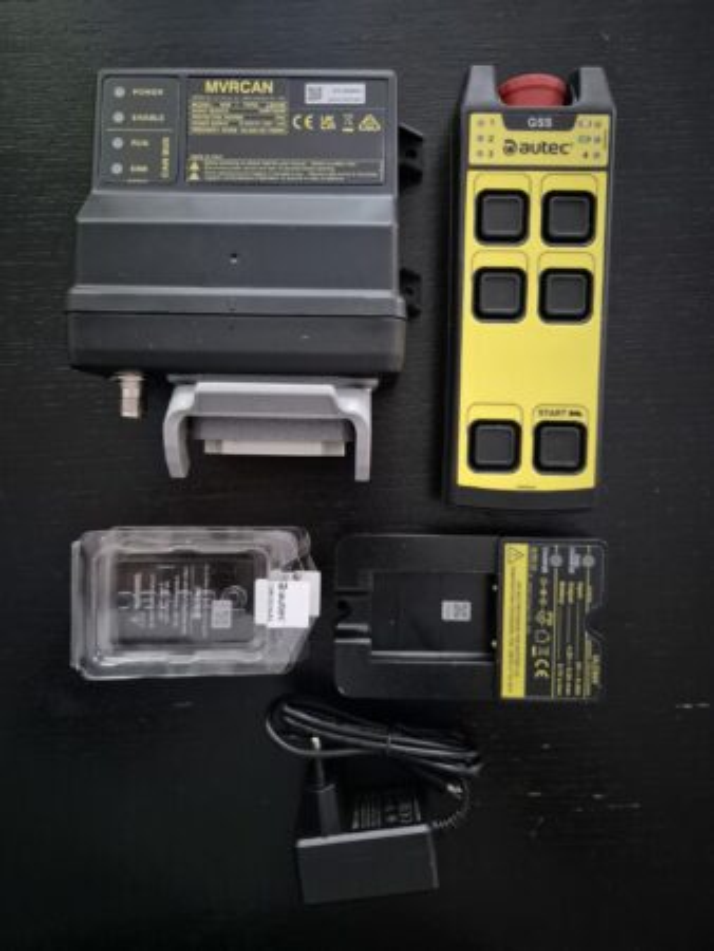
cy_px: 476
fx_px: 632
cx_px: 357
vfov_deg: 73.9
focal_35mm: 23
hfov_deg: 58.9
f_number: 1.8
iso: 2000
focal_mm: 5.4
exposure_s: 1/17
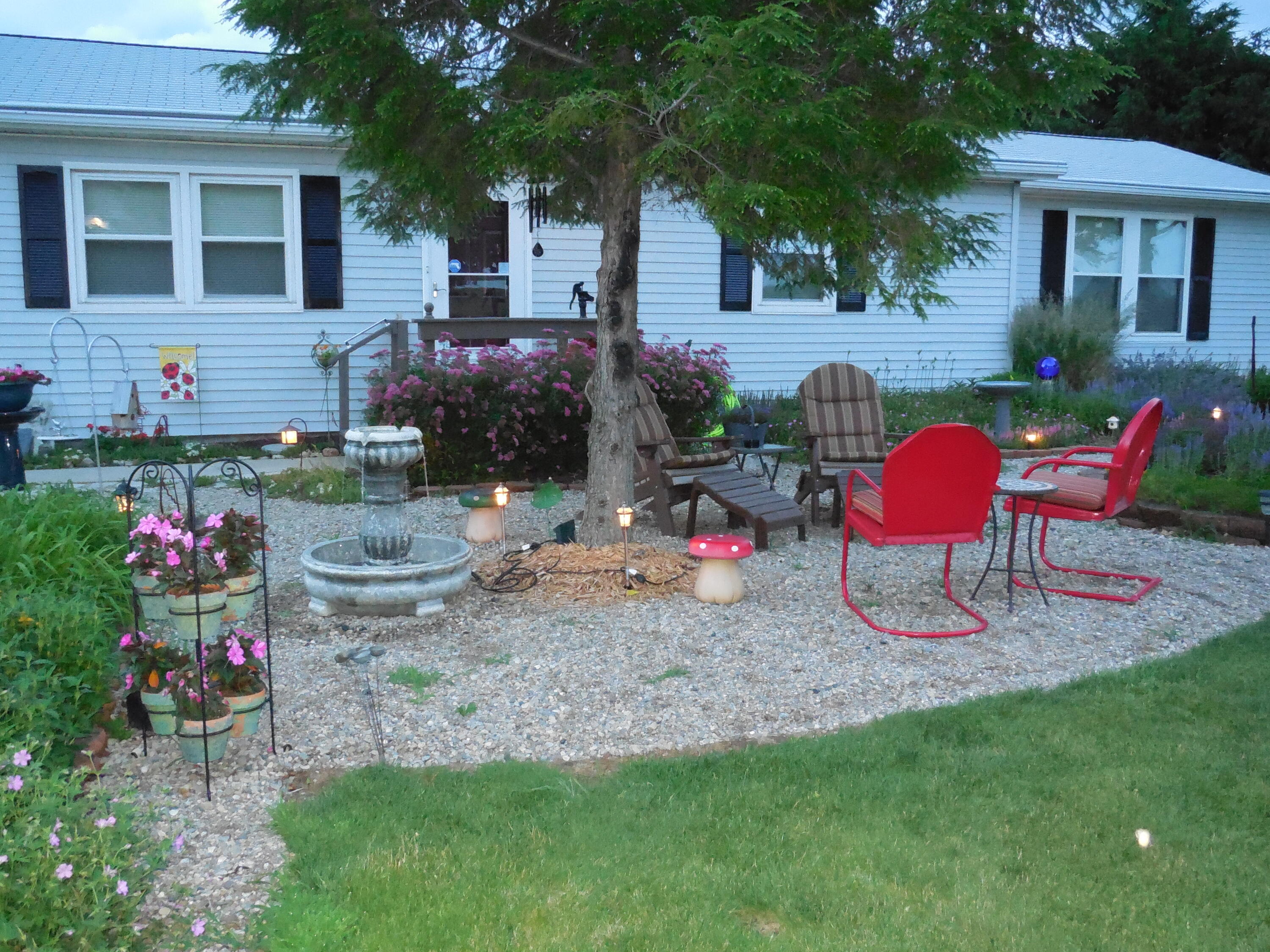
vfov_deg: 41.8
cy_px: 476
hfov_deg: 54.0
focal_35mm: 34
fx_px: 1247
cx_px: 635
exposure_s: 1/30
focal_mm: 6.1
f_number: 3.4
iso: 1250
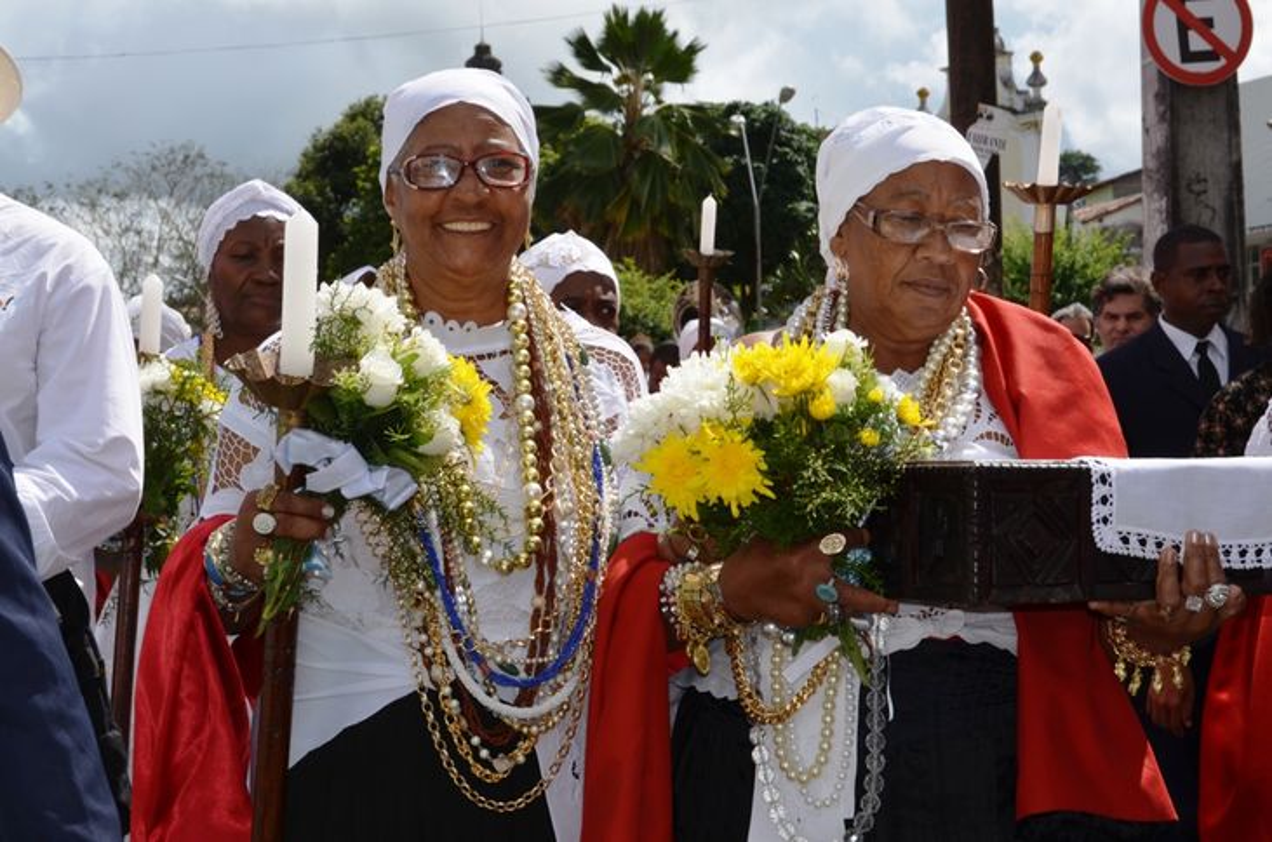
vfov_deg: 20.1
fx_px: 2380
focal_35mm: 68
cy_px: 421
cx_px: 636
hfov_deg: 29.9
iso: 100
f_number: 13
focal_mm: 45
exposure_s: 1/200
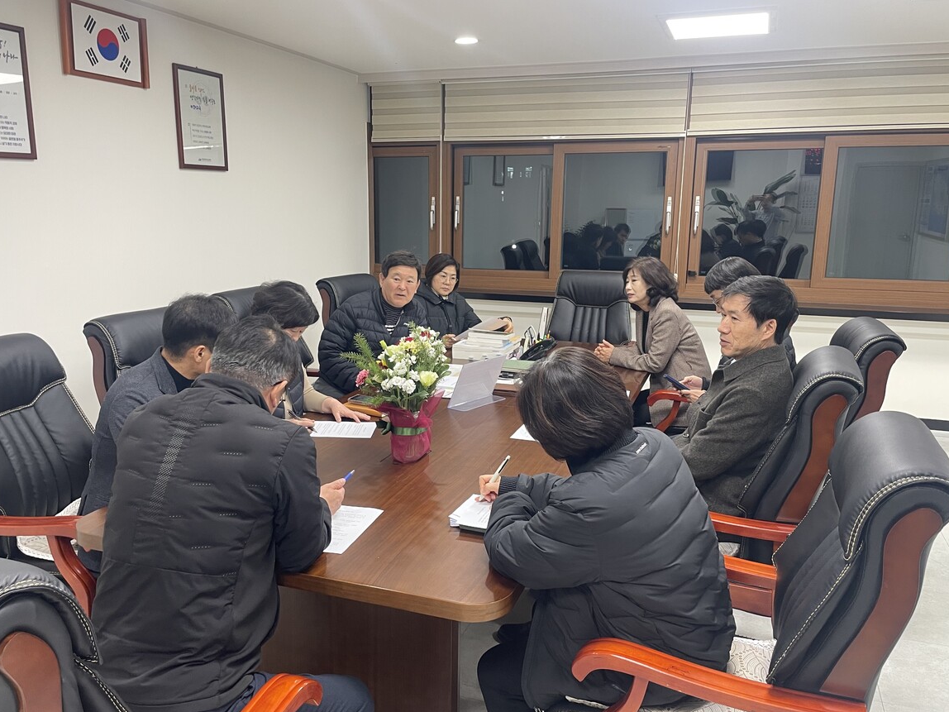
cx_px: 441
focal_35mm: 29
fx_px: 795
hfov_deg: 61.6
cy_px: 370
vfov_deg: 48.2
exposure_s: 1/60
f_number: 1.6
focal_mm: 4.2
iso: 80
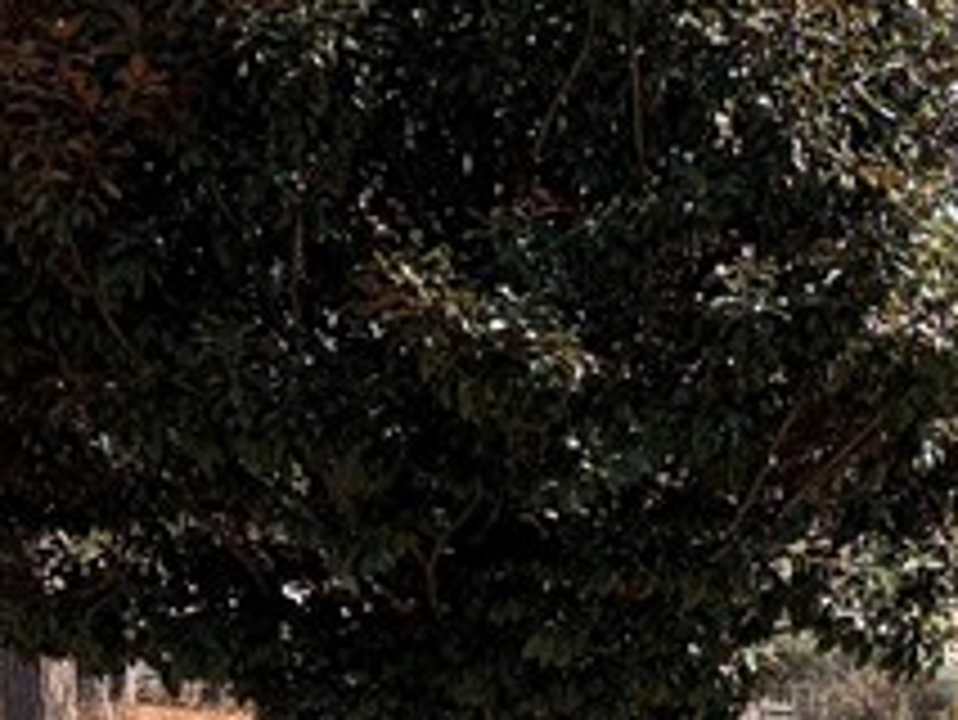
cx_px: 2001
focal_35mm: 125
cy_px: 747
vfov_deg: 11.7
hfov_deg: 13.3
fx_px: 3461
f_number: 1.6
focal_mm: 5.96
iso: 50
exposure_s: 1/1263
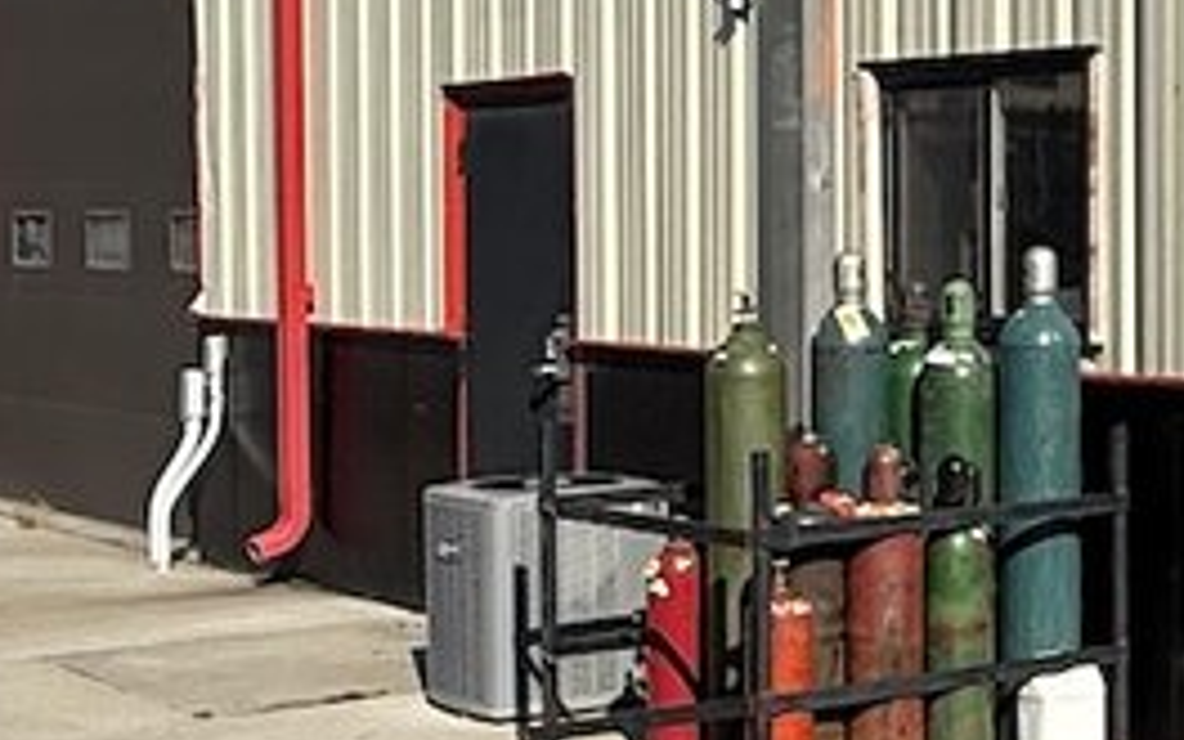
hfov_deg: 22.7
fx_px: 2743
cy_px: 262
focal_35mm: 85
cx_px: 1361
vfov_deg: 15.3
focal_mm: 2.22
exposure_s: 1/4425
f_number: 2.2
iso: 50
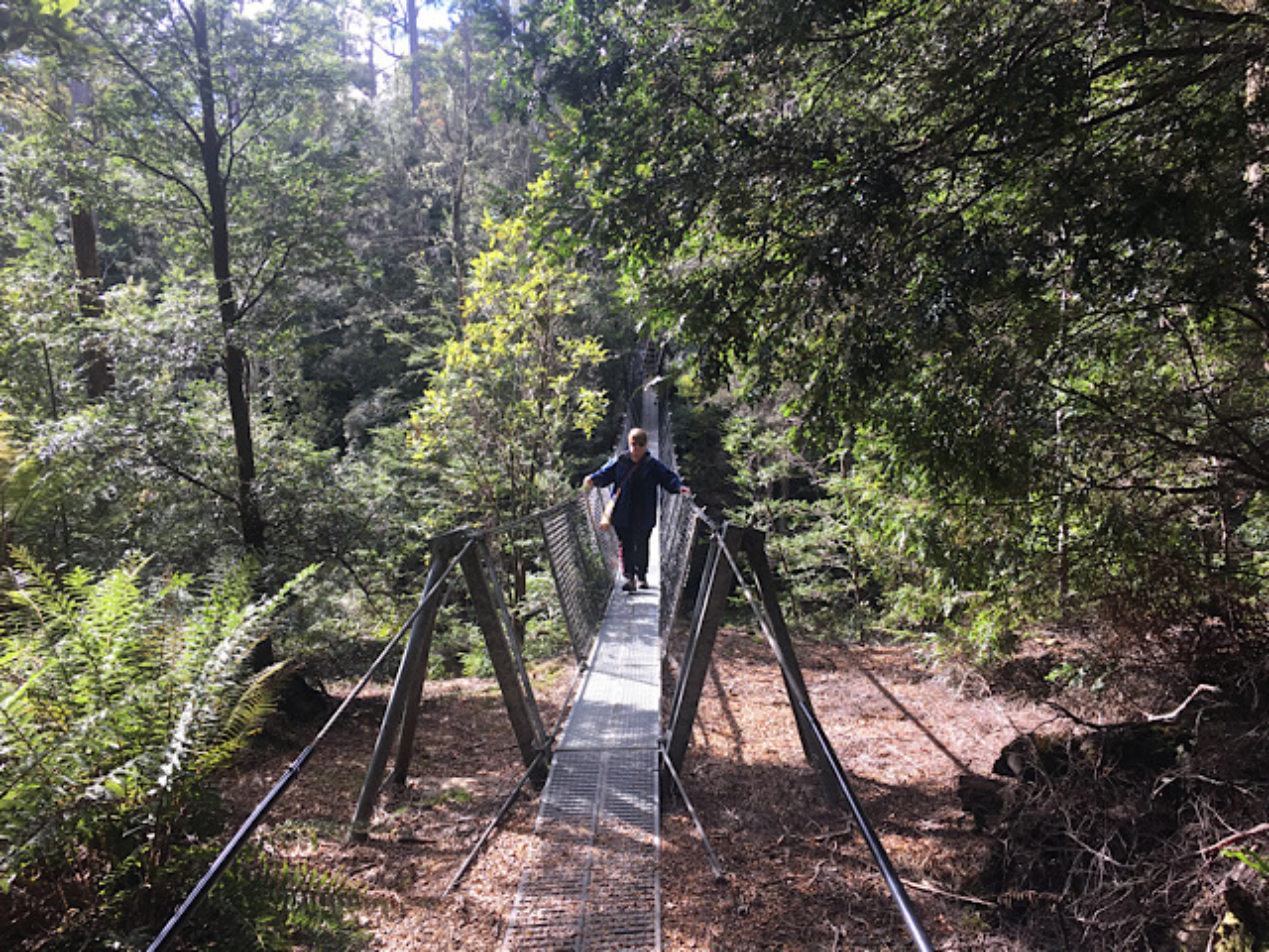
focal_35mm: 29
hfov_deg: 61.7
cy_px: 476
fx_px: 1063
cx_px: 634
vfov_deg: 48.2
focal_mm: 4.15
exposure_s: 1/194
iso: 25
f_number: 2.2
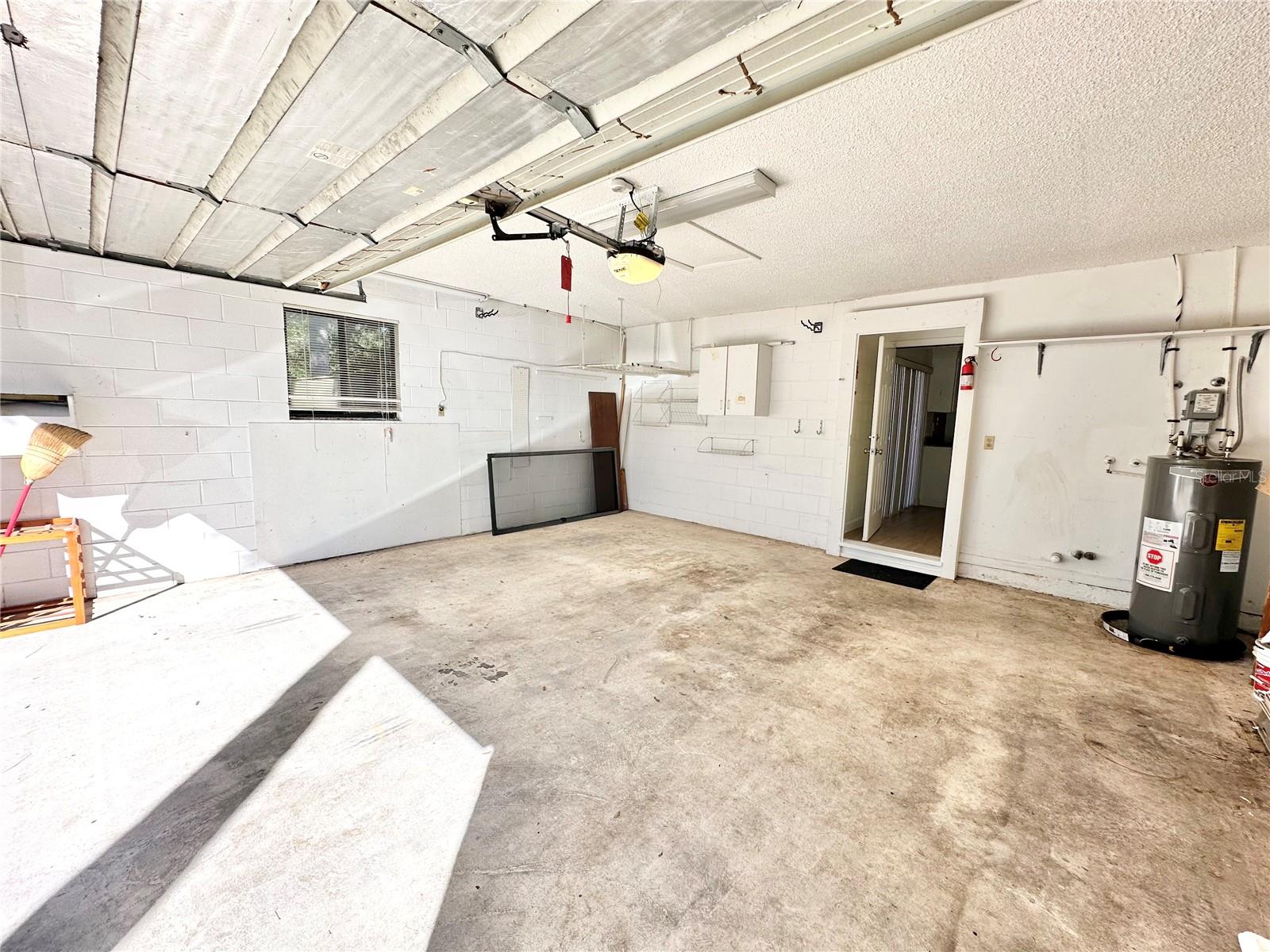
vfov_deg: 85.7
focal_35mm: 14
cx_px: 635
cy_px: 476
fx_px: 514
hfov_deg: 102.1
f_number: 2.2
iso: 40
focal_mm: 2.22
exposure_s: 1/291
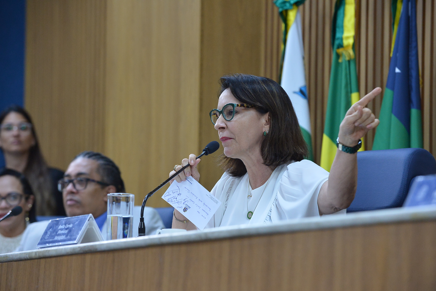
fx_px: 1889
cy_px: 146
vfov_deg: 8.8
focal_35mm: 156
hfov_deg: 13.2
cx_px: 217
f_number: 4
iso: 4000
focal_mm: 155
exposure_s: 1/250
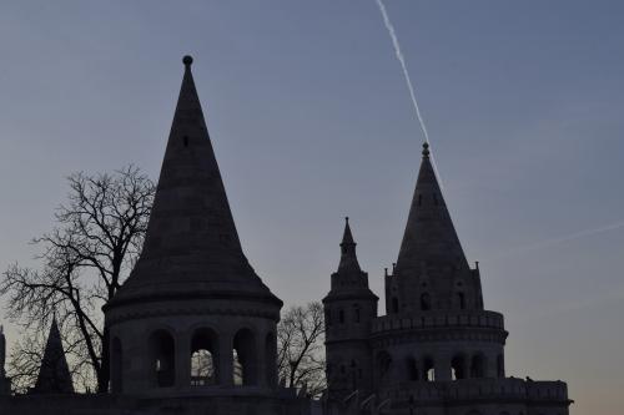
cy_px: 208
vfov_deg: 16.5
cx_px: 312
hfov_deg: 24.6
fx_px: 1429
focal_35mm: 82
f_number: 14
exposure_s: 1/80
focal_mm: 55
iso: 100
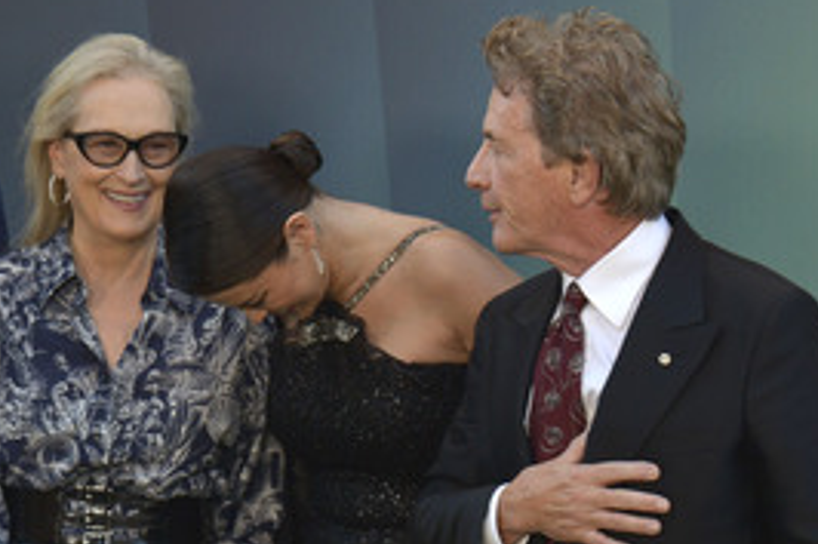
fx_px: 2997
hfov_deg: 15.5
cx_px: 200
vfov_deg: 10.4
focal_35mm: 132
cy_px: 369
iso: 320
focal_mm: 78
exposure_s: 1/250
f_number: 6.3
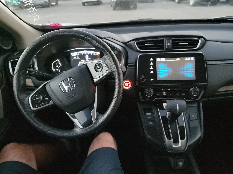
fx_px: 162
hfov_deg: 71.6
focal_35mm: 24
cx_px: 116
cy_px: 87
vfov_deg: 56.8
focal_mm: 6.7
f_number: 1.8
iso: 3646
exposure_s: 1/59
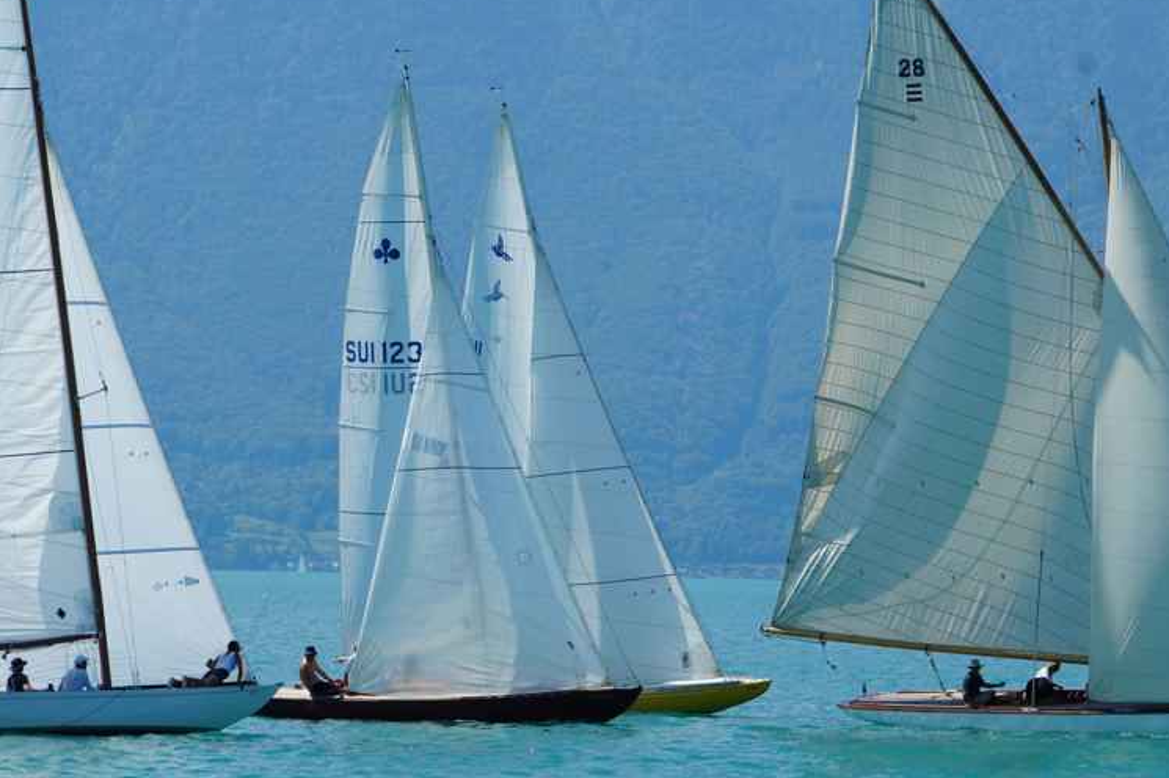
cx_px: 639
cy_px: 378
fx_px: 7270
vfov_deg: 6.1
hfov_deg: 9.2
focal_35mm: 224
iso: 100
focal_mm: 139
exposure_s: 1/250
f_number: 9
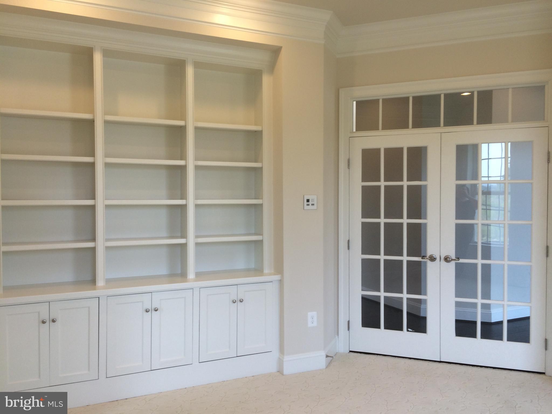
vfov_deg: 48.2
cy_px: 207
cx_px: 276
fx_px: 462
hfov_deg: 61.7
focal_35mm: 29
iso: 40
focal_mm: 4.15
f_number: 2.2
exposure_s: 1/60
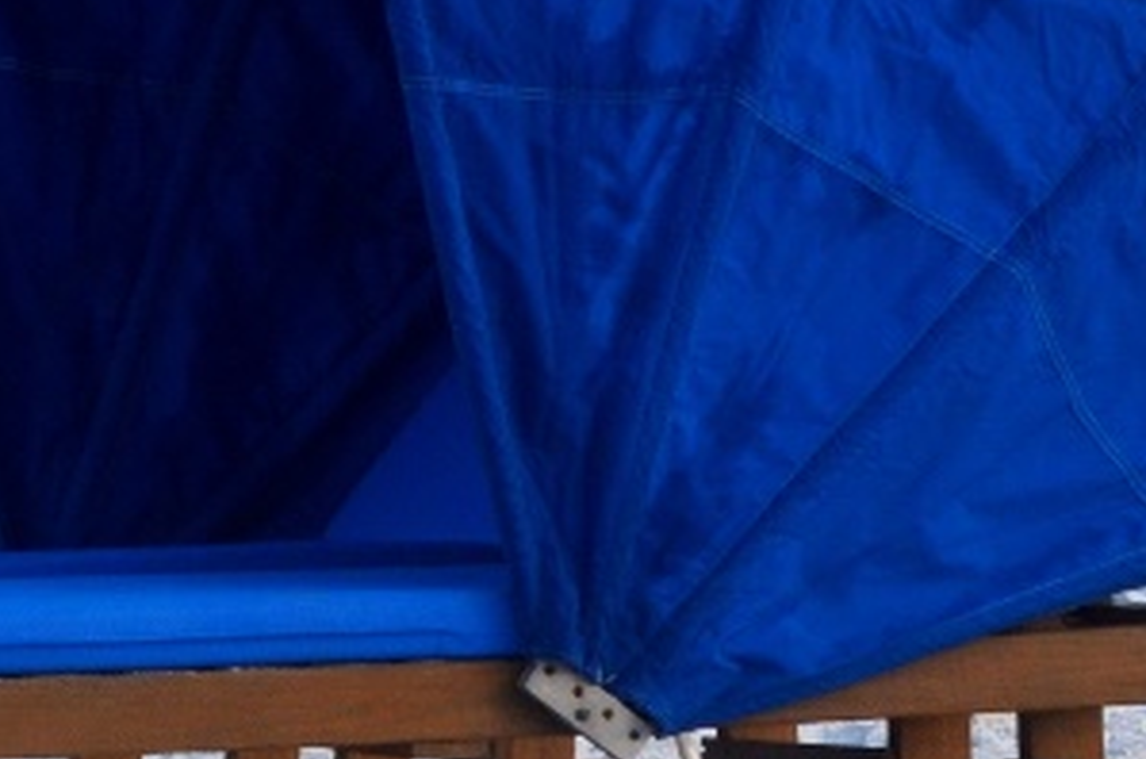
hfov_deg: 3.2
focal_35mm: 642
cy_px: 335
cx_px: -406
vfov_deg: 2.1
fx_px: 20393
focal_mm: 80
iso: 160
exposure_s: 1/250
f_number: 8
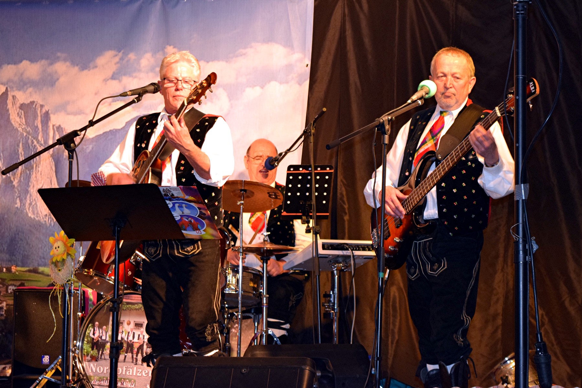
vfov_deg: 16.6
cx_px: 291
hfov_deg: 24.6
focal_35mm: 82
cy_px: 194
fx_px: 1334
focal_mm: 55
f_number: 5.6
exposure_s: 1/60
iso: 1400
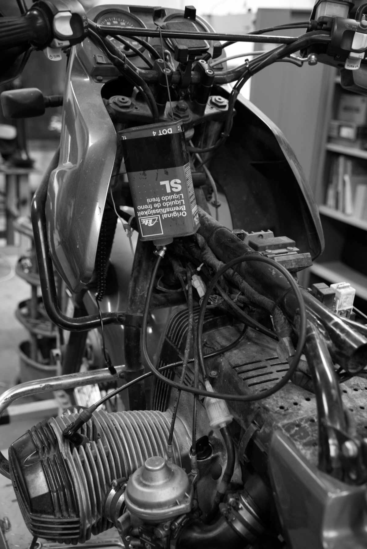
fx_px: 611
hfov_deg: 33.4
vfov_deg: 48.4
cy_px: 274
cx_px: 184
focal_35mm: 40
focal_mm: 40
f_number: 4
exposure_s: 1/40
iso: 2000
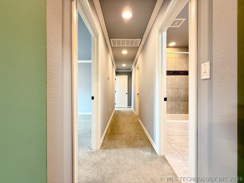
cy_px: 92
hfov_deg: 102.1
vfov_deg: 85.7
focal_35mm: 14
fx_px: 99
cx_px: 122
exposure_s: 1/60
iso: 500
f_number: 2.2
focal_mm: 2.22
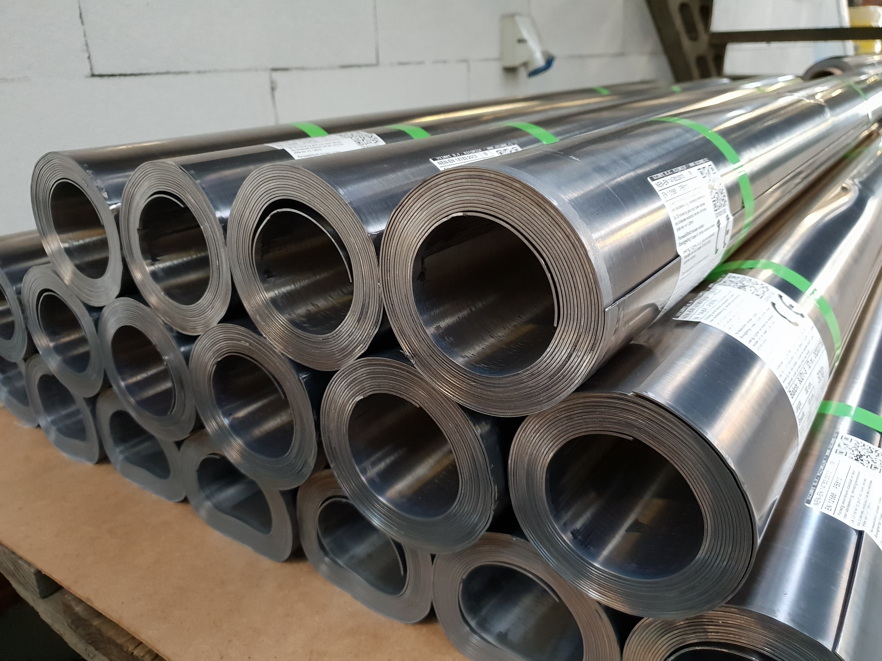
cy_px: 330
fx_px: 662
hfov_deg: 67.3
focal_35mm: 26
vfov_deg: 53.1
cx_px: 441
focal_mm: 4.3
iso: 320
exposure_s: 1/33
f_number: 1.5
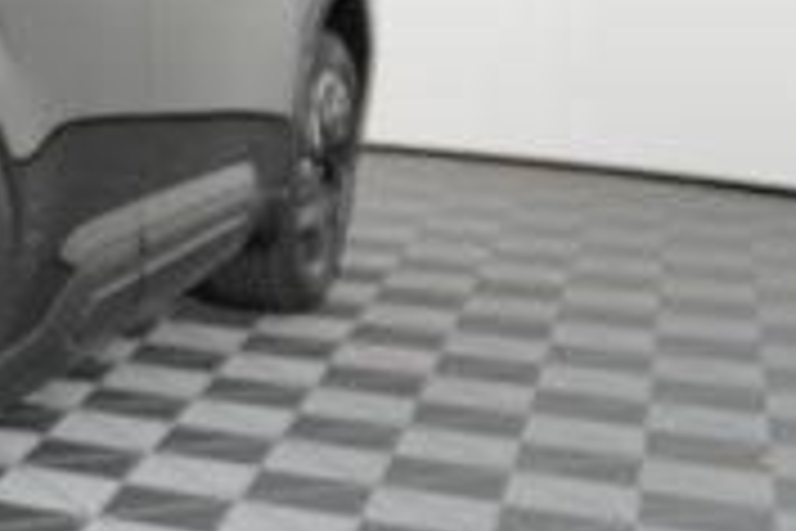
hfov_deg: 18.8
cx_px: -580
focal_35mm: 87
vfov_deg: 15.7
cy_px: 160
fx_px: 1924
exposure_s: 1/160
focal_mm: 16
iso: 640
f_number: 4
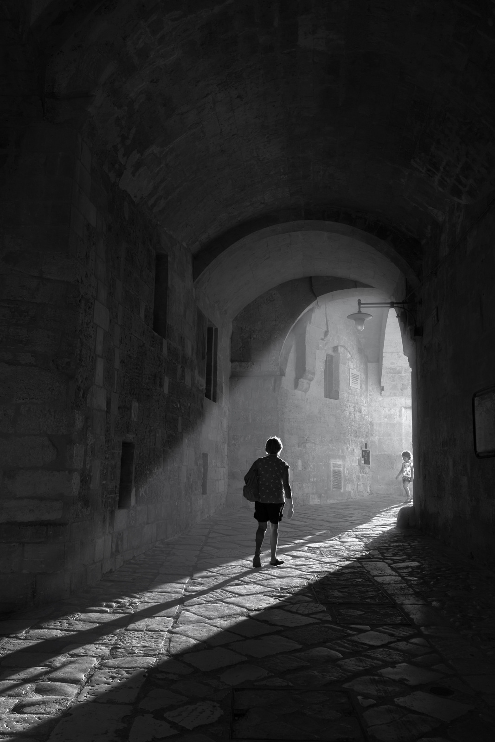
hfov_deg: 41.1
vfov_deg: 58.7
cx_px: 248
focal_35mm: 32
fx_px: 660
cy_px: 371
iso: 400
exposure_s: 1/90
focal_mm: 21.6
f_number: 6.4
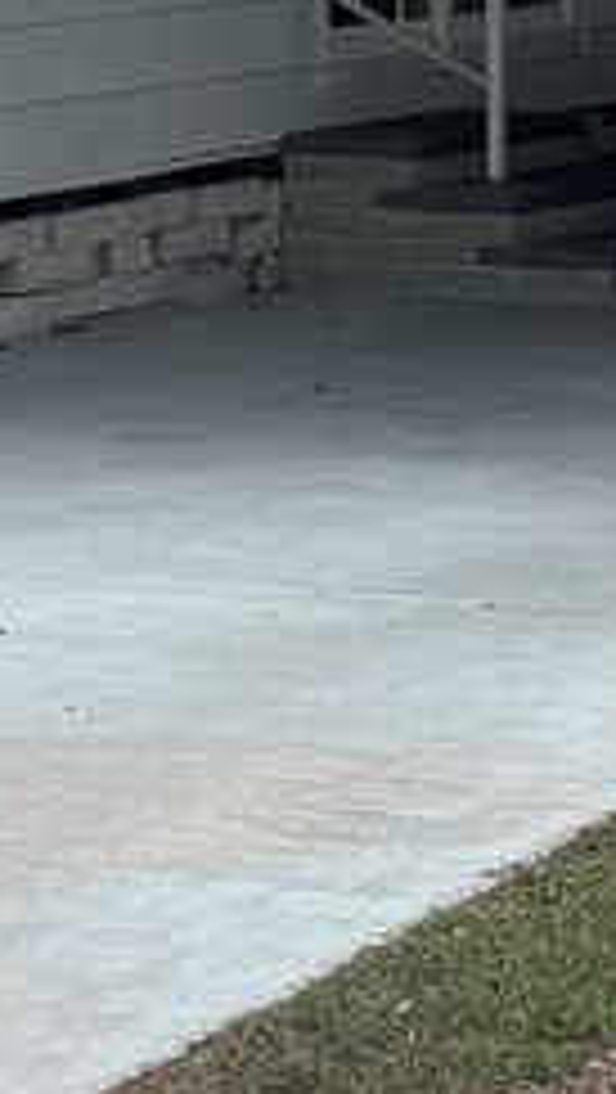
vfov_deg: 12.5
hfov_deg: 7.0
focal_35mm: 172
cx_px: -117
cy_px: 311
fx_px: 4986
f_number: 1.78
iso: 80
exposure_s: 1/4405
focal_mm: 6.76
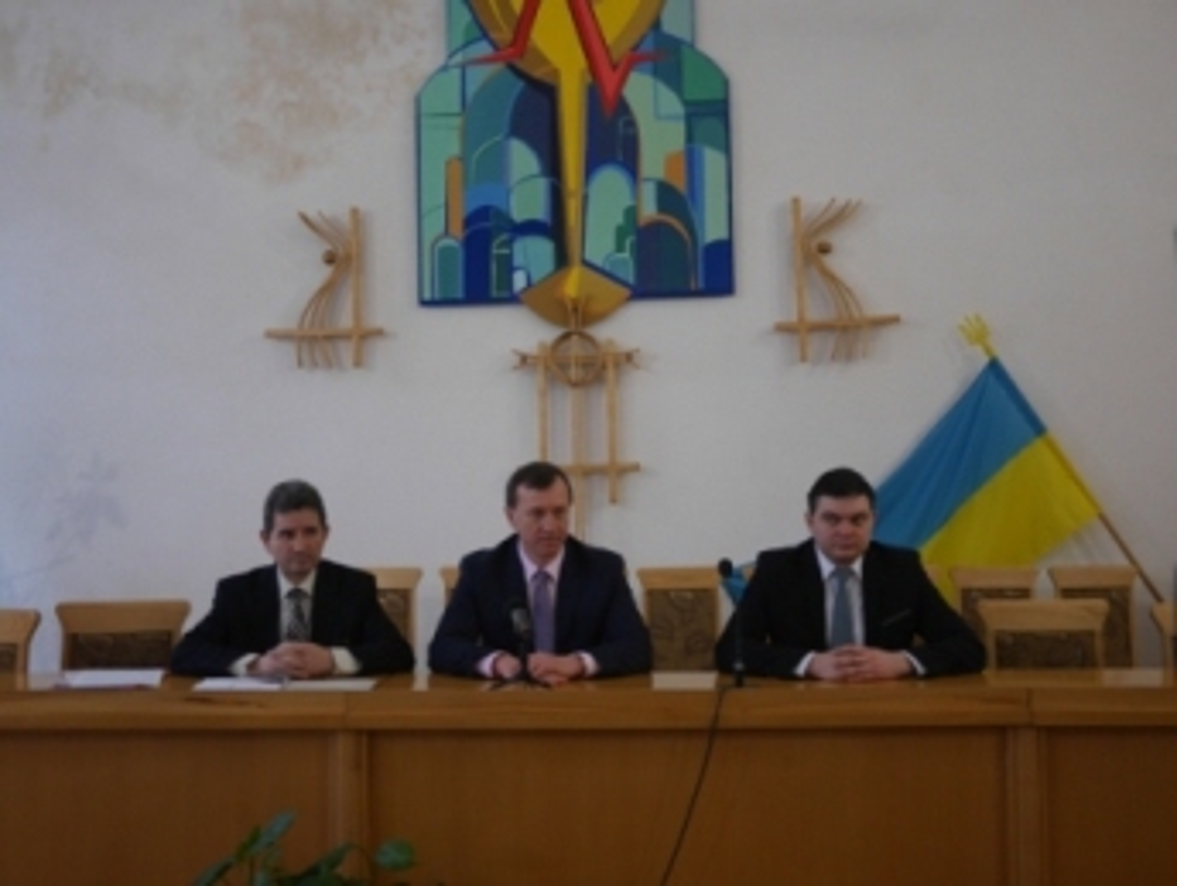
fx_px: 1362
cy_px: 443
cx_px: 588
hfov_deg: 46.7
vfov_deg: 36.0
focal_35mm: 40
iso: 500
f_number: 1.7
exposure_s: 1/60
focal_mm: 20
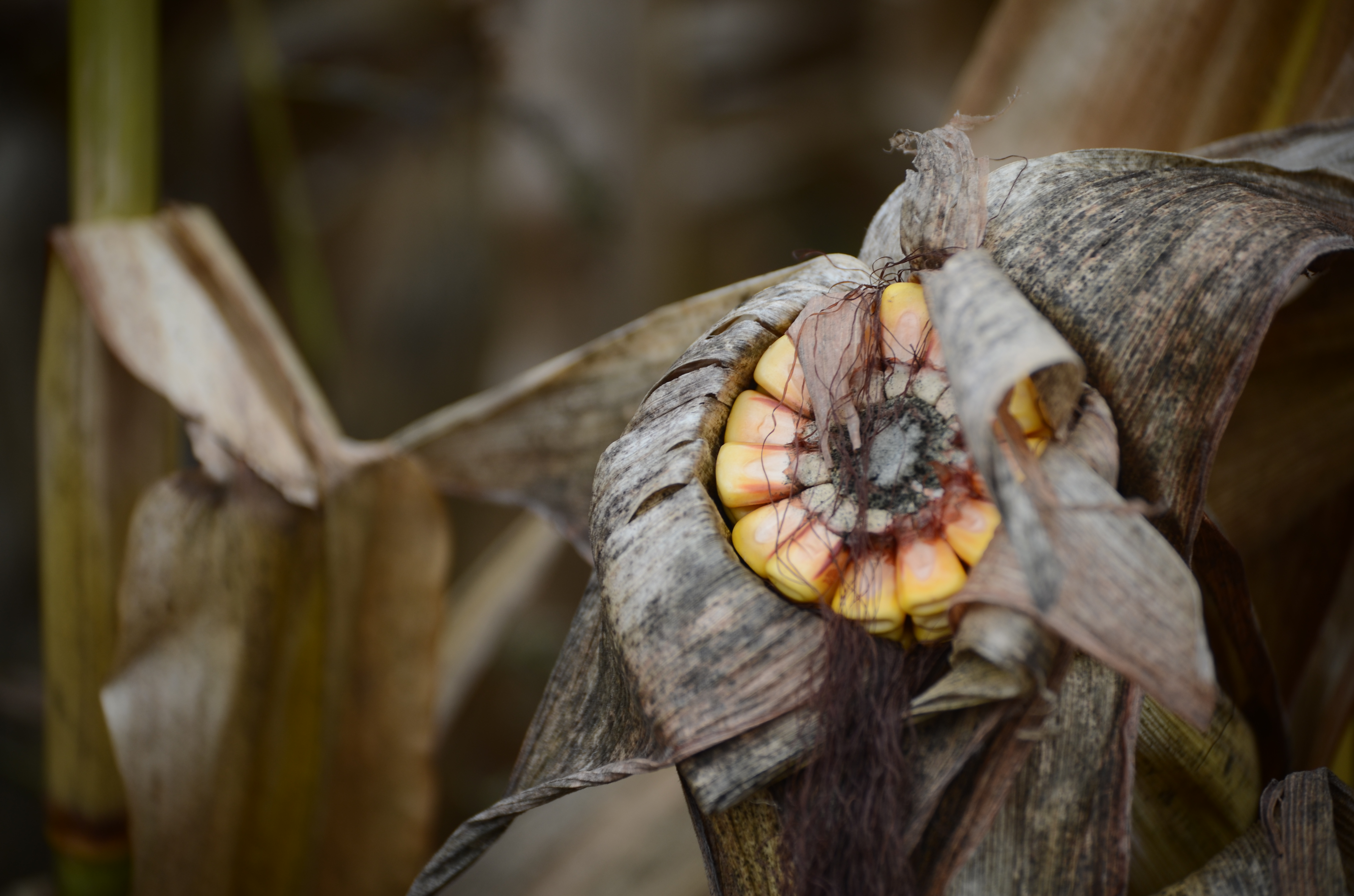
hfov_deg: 16.1
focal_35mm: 128
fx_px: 4785
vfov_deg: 10.7
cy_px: 448
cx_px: 677
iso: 100
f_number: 4.5
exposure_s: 1/160
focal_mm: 85
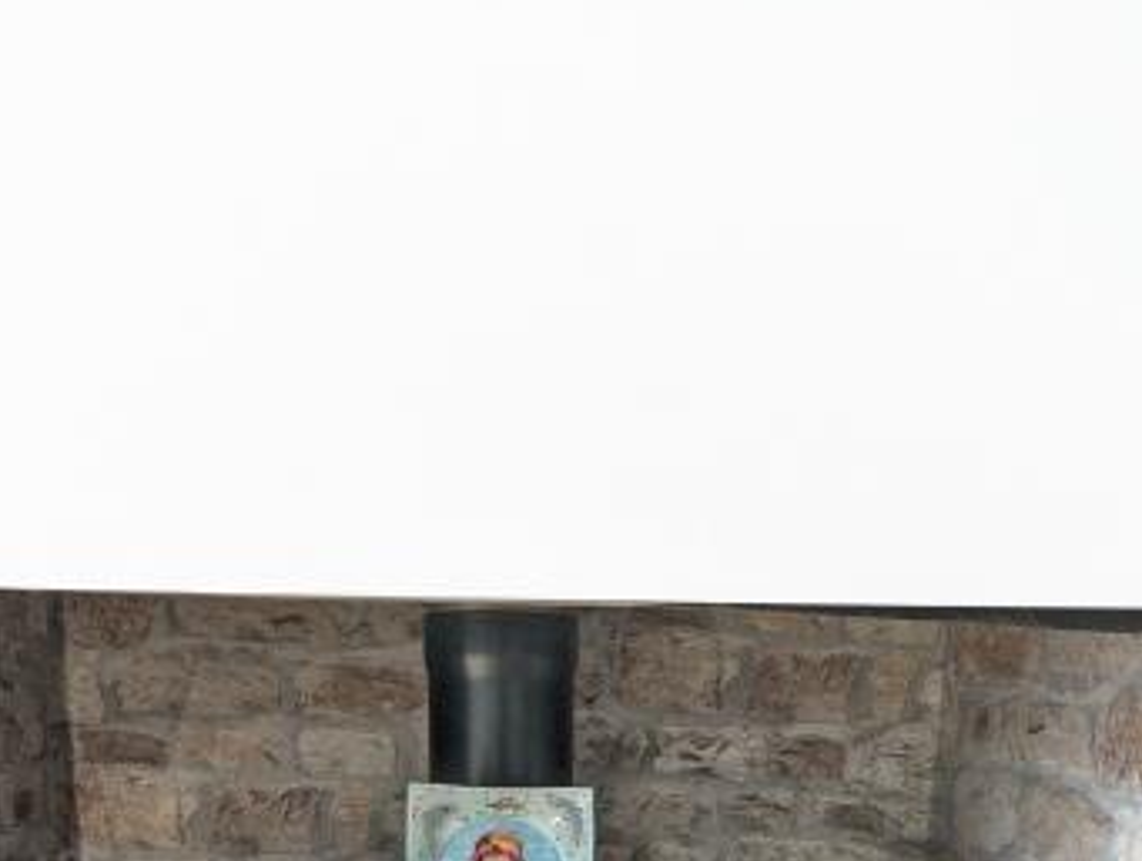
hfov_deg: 51.3
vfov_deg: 32.7
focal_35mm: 36
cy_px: 1034
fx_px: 1190
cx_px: 583
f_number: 1.95
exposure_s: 1/47.8
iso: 328
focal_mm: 2.23
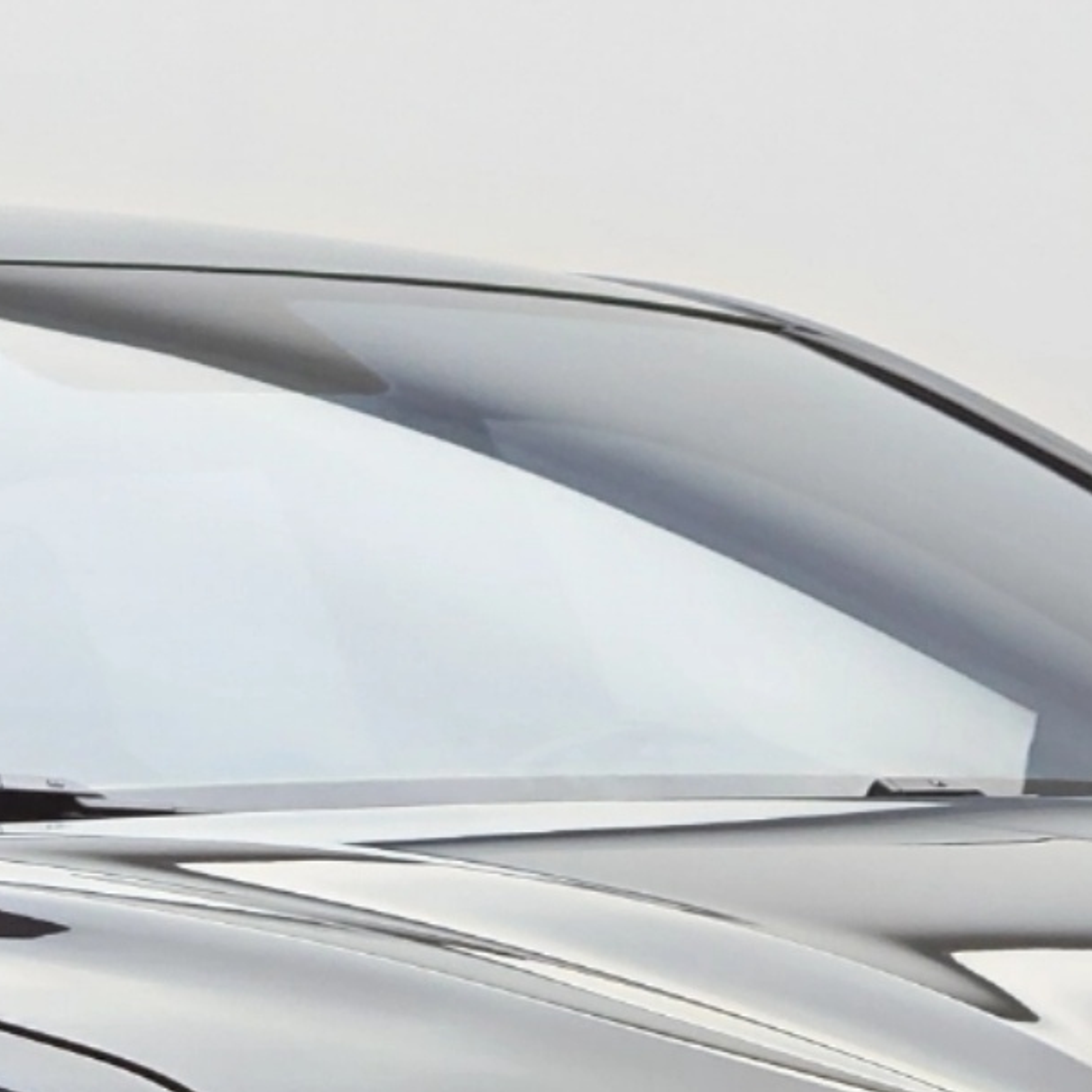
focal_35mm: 324
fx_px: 11564
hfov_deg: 5.4
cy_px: 1188
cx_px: 294
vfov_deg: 5.4
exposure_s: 1/100
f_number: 1.6
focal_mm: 7.62
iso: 50
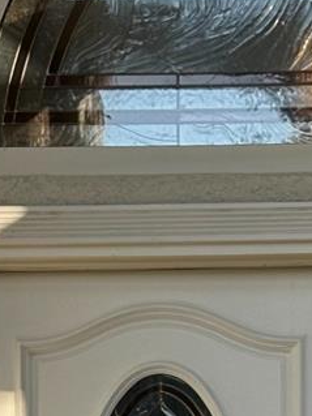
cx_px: 238
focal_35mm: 226
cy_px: 879
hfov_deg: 6.6
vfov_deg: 8.3
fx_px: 2718
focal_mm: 6.86
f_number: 1.78
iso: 64
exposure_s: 1/571
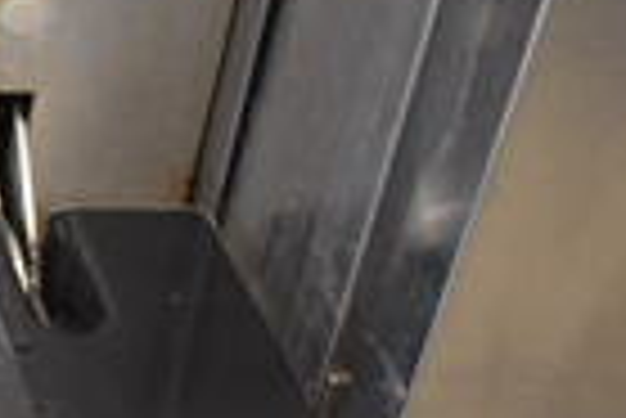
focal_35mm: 132
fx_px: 2298
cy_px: -49
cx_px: -667
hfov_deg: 13.2
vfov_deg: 10.3
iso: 3200
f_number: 3.5
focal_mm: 20
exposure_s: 1/10
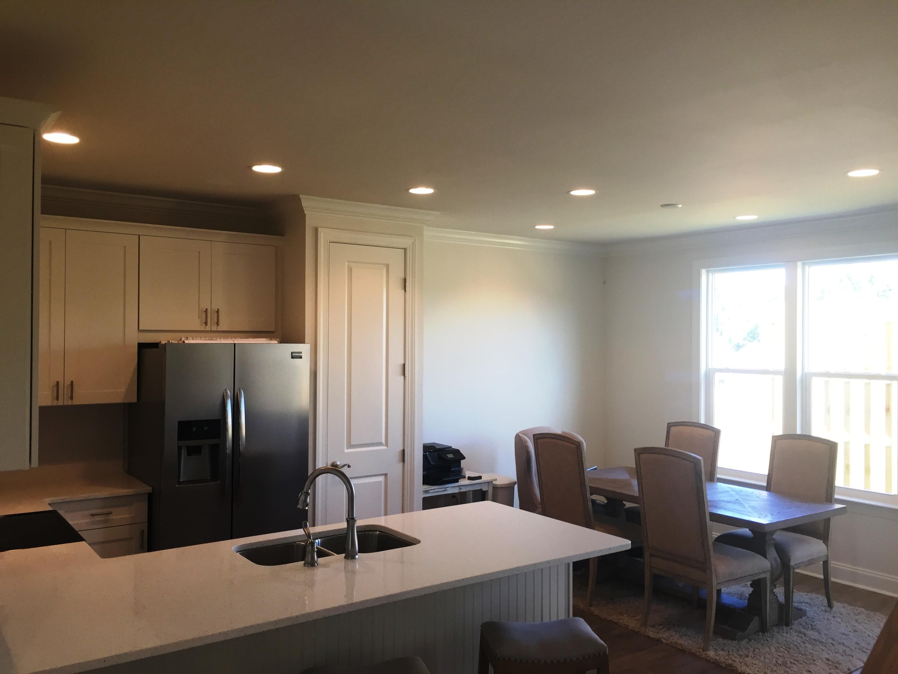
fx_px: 752
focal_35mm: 29
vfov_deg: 48.2
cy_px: 337
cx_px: 449
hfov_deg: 61.7
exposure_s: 1/40
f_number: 2.2
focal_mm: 4.15
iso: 32
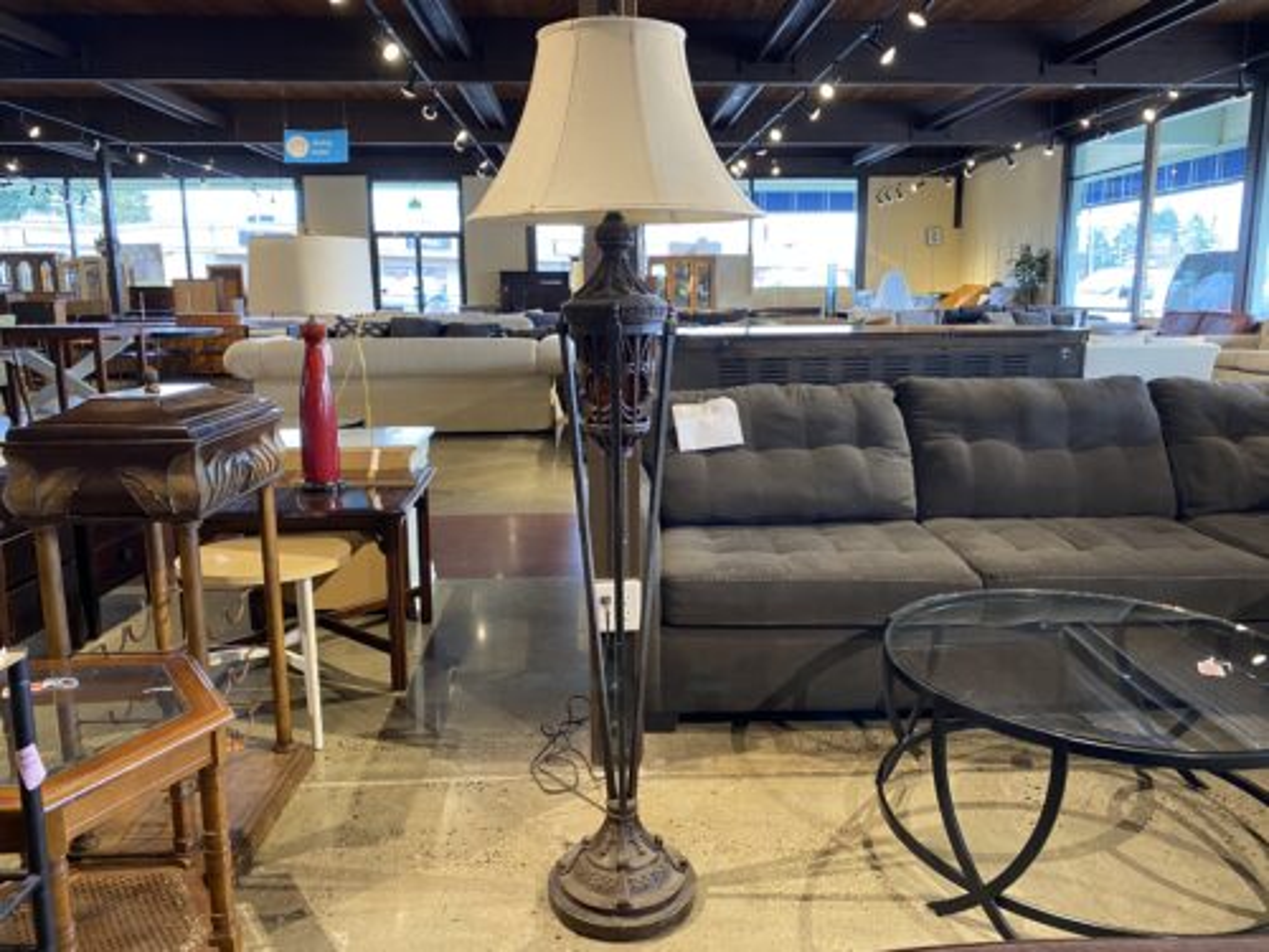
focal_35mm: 26
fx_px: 953
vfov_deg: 53.1
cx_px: 634
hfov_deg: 67.3
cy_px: 476
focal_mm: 4.25
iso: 160
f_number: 1.8
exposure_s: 1/60
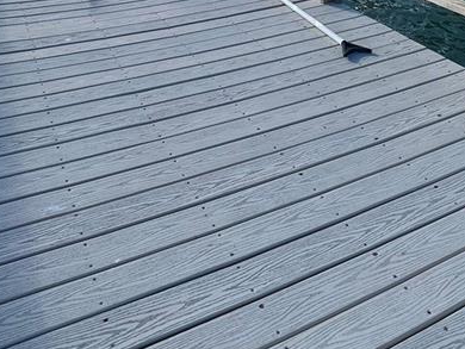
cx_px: 255
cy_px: -114
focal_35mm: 40
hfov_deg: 46.7
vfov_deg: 28.8
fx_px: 538
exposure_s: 1/1531
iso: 32
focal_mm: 1.57
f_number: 1.8
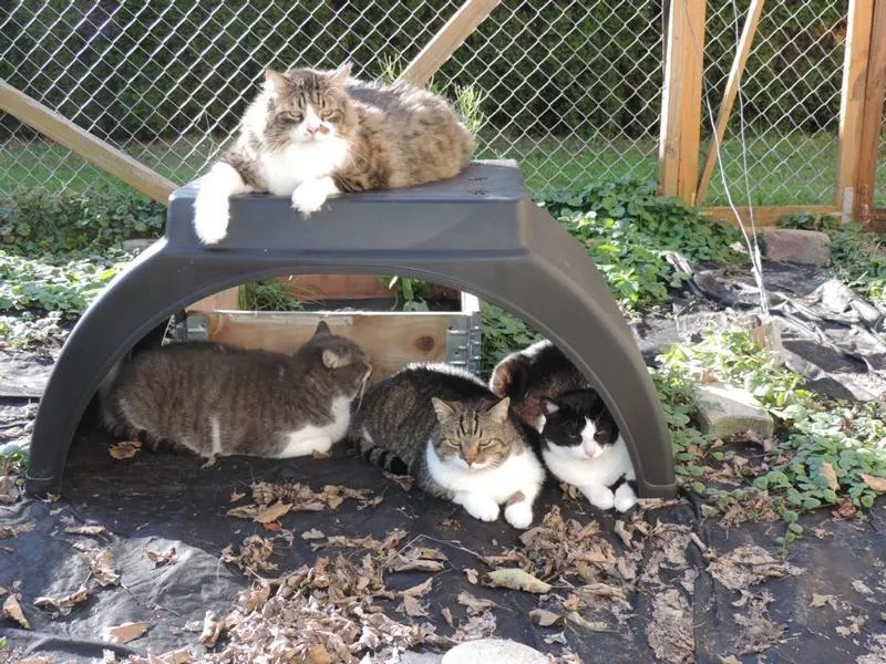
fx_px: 1101
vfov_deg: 33.6
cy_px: 332
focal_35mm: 43
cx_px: 443
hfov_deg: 43.9
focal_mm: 7.6
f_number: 3.4
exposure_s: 1/80
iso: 80
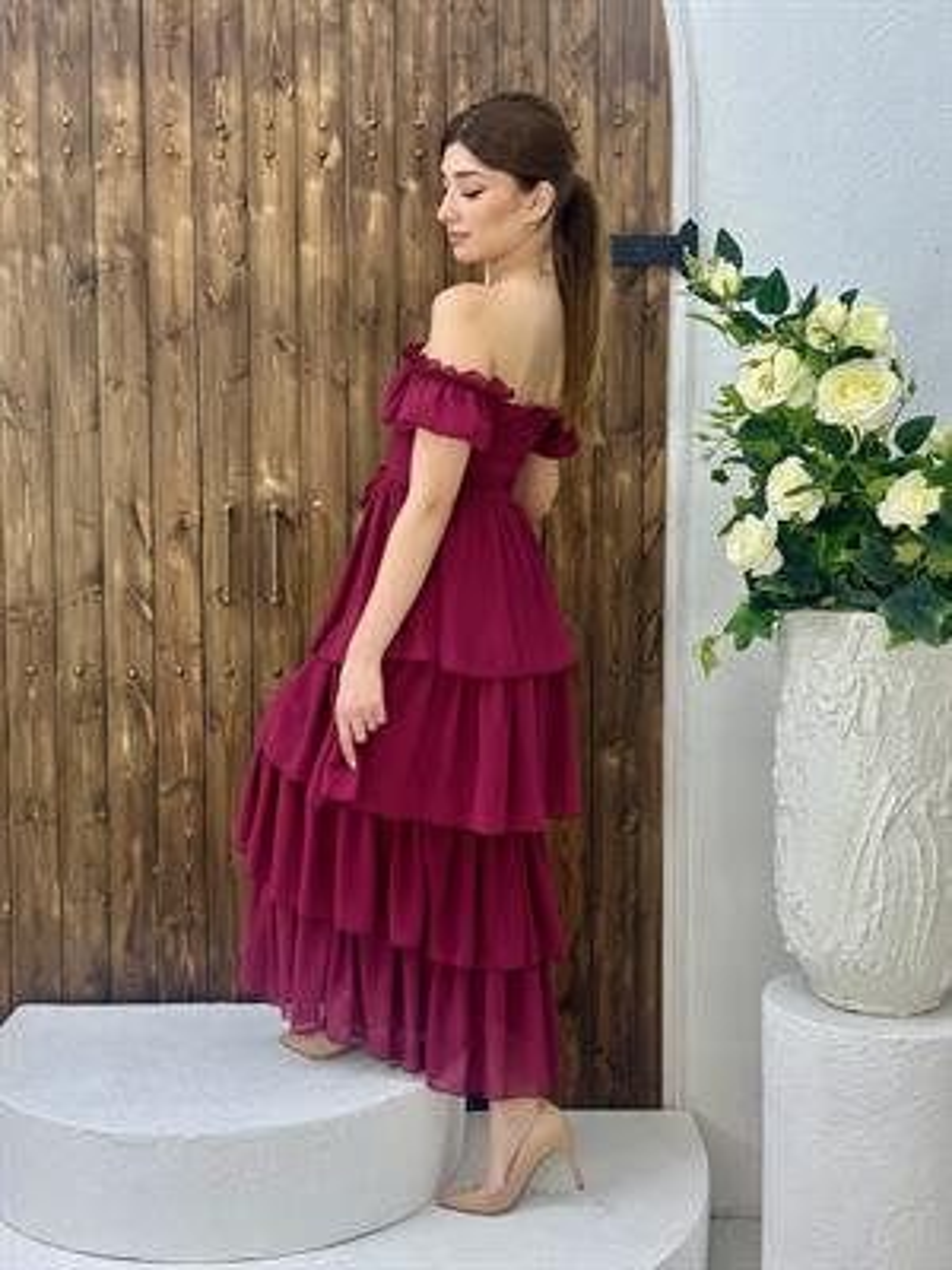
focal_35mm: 48
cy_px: 635
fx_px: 1760
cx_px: 476
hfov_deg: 30.3
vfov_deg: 39.7
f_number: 1.78
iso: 64
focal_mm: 6.86
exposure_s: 1/100
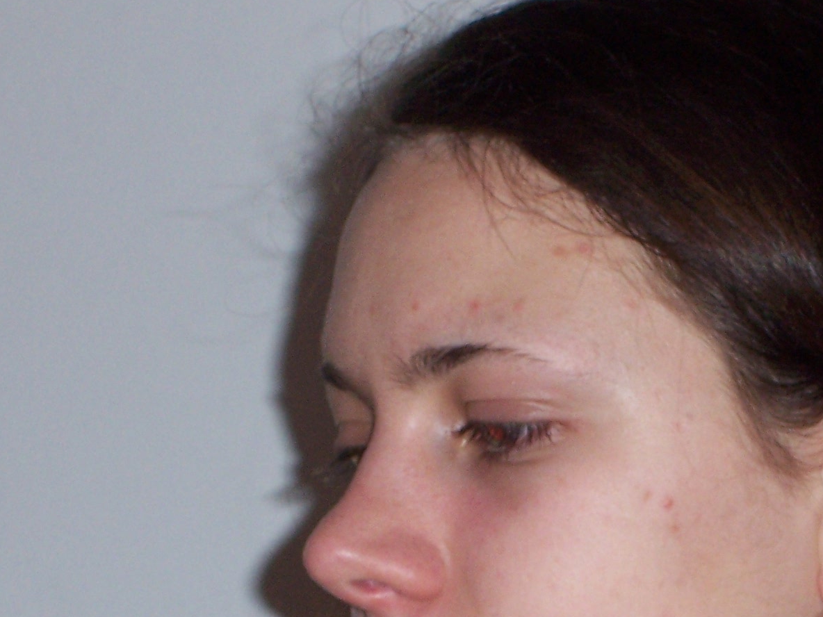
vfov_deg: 6.3
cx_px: 680
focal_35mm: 235
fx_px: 5587
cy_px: 607
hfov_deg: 8.4
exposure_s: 1/125
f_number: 4.8
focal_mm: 18.6
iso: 125
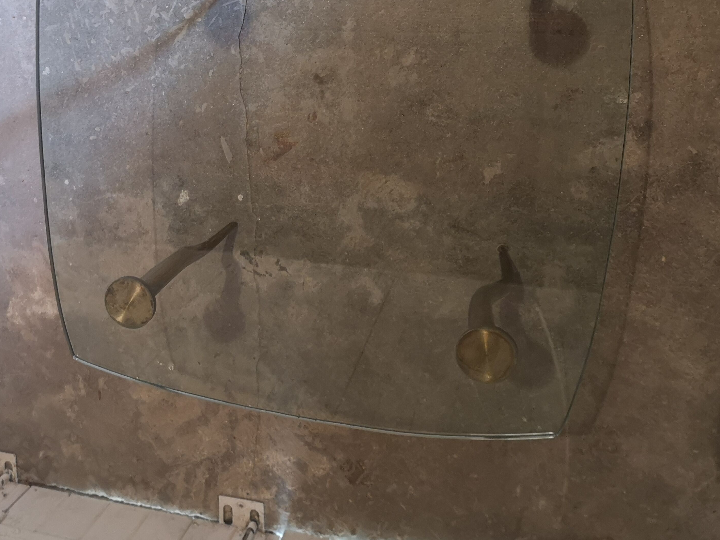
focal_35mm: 38
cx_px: 284
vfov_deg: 37.3
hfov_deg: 48.6
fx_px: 790
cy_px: 173
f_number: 1.8
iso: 500
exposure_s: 1/20
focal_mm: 3.95
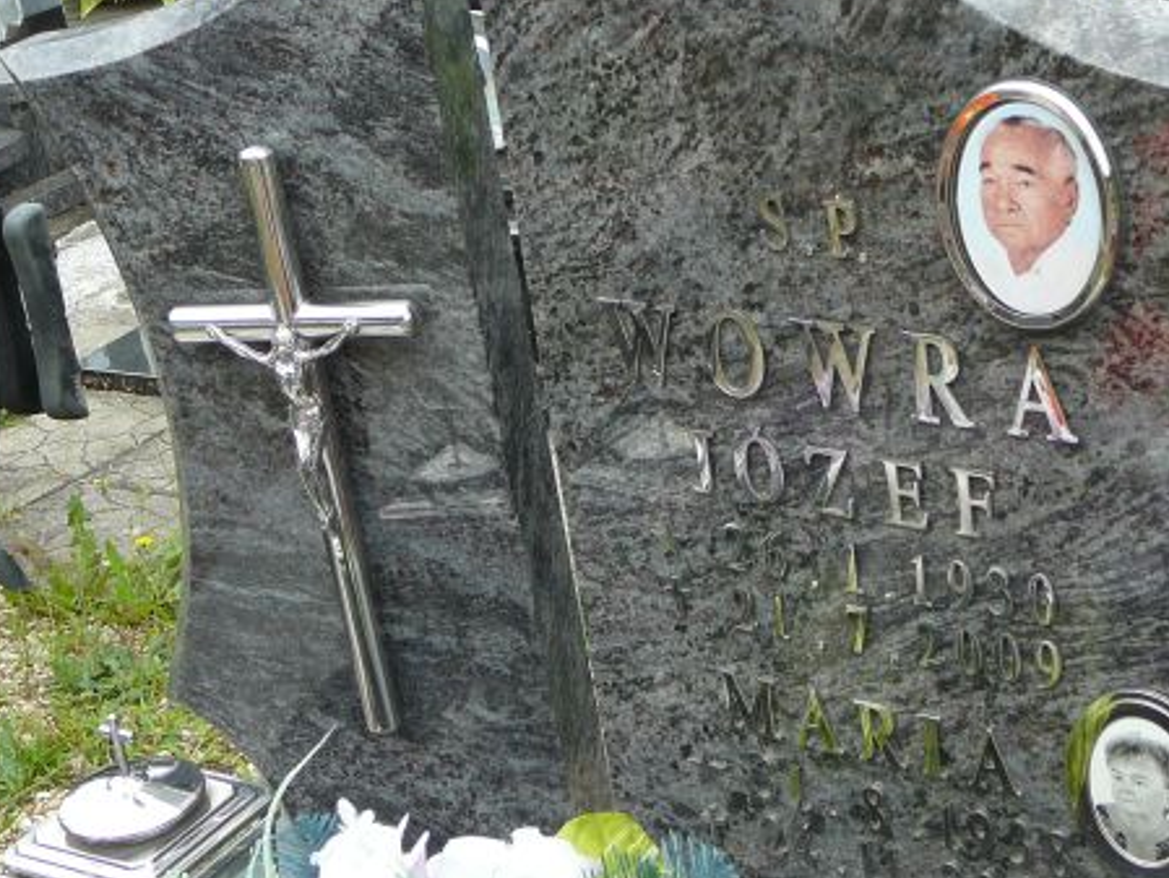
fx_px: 2263
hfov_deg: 28.9
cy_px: 427
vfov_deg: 21.9
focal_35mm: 67
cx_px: 716
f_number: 3.3
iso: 80
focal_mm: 7
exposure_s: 1/320
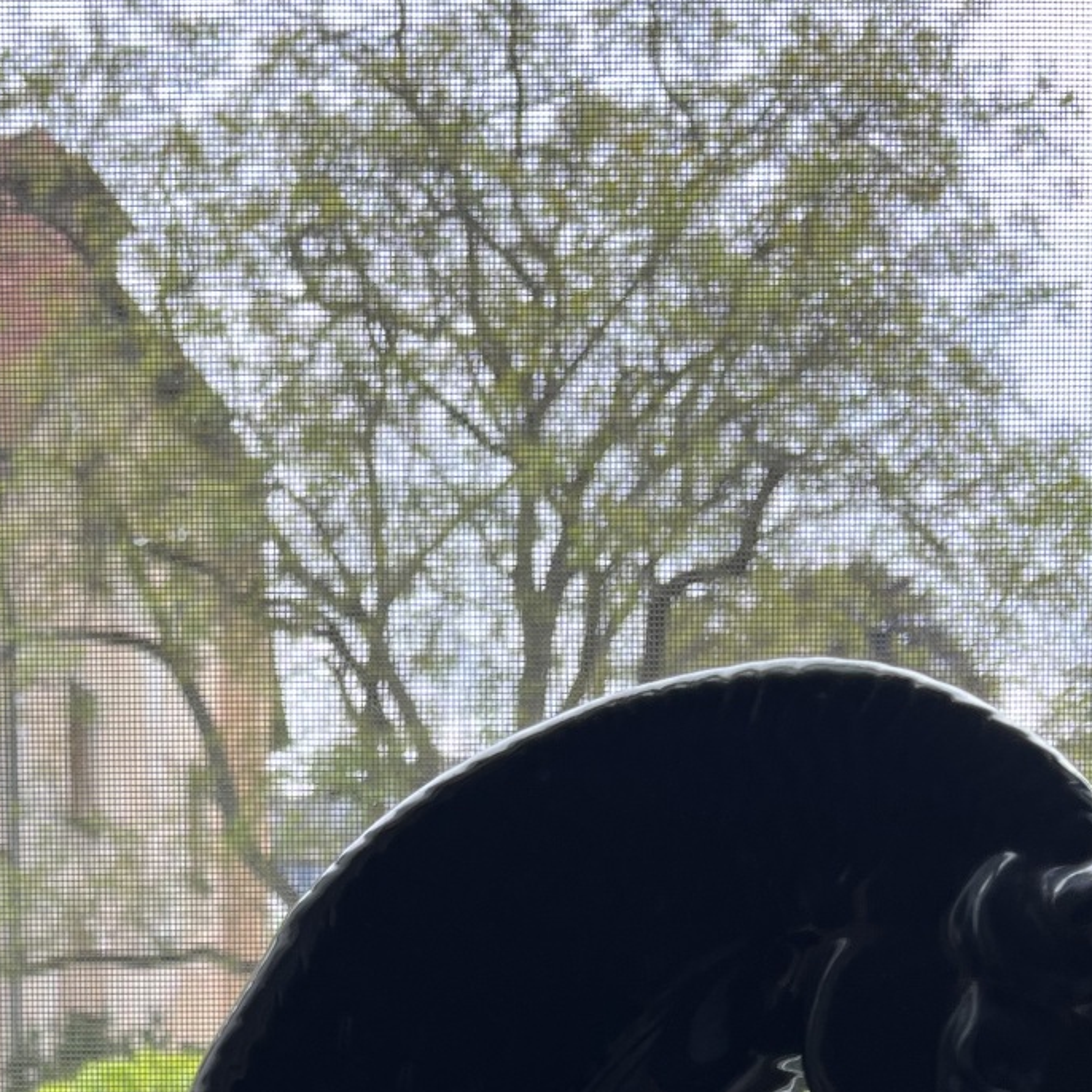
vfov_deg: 23.1
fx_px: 2391
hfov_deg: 25.2
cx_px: 180
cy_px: 1383
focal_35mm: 67
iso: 40
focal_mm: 5.1
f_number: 1.6
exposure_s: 1/229
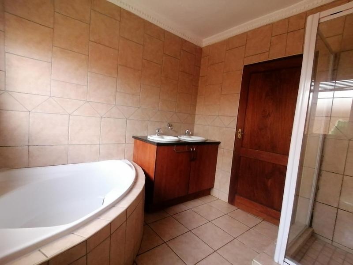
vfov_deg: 74.7
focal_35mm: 17
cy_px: 132
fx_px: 173
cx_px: 176
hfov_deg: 91.0
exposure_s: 1/100
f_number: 2.4
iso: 500
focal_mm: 1.78
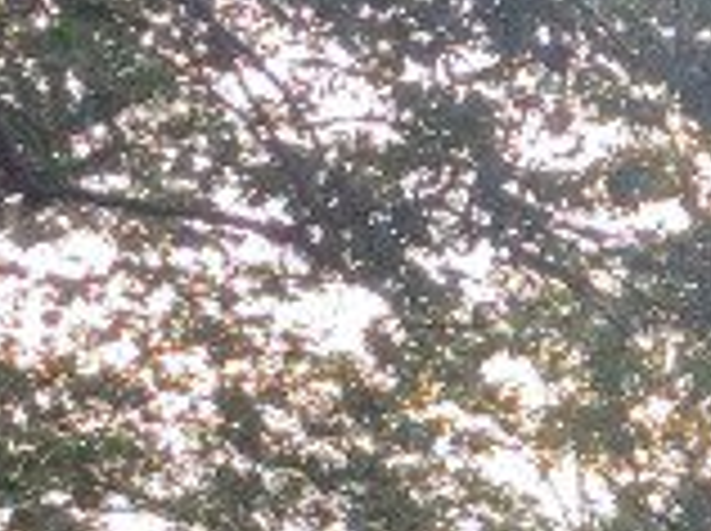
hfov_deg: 9.7
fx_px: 3856
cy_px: 688
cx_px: 1458
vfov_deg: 7.8
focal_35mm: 188
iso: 64
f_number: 2.2
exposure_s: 1/120
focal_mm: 4.15
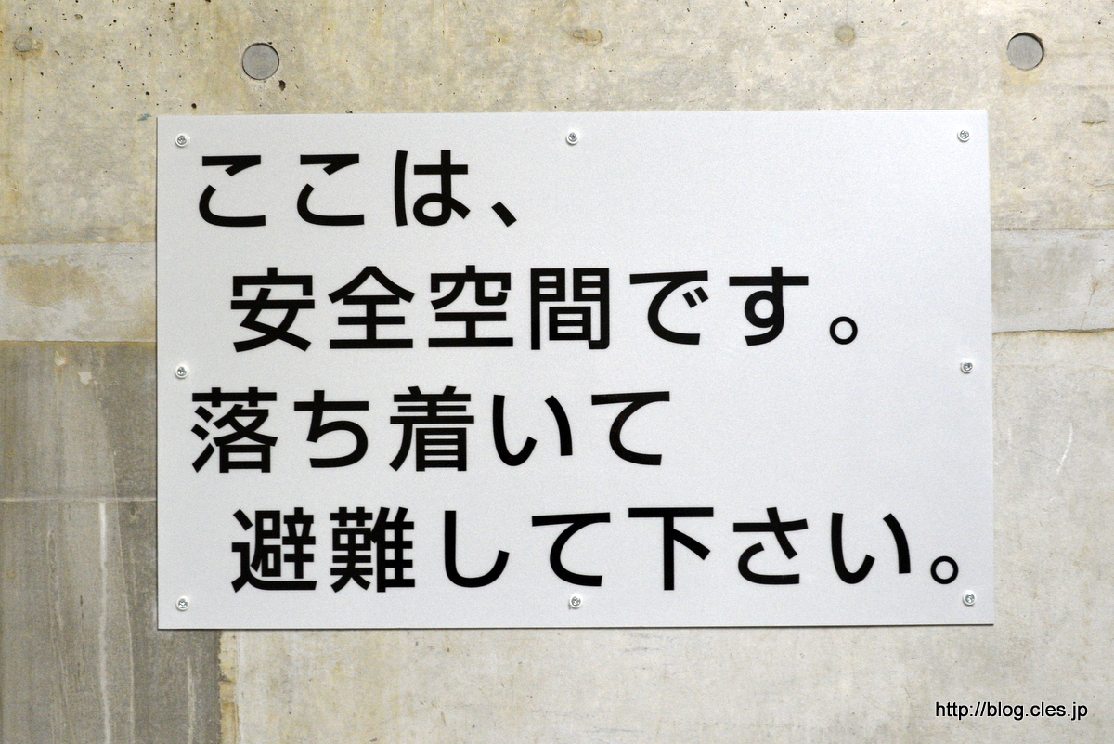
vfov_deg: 37.9
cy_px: 372
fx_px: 1083
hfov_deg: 54.4
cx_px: 557
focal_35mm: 35
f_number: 5.6
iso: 1600
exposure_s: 1/40
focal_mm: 35
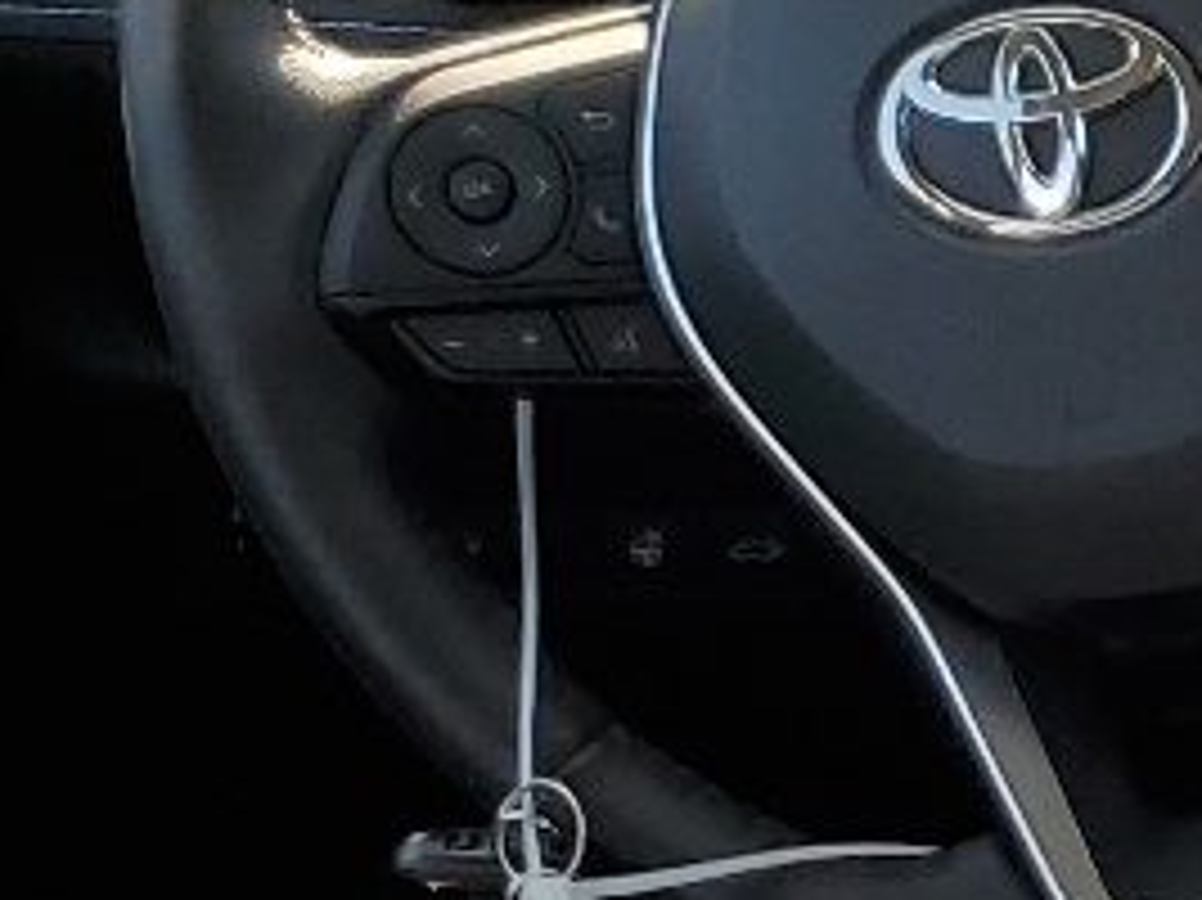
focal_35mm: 156
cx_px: 3021
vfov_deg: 9.1
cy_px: 1534
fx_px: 5414
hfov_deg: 10.6
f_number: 1.5
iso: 50
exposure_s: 1/500
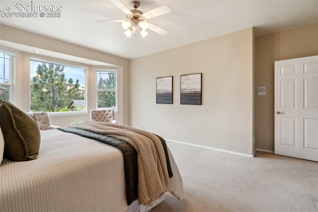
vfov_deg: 73.7
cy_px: 106
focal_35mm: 16
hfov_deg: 96.8
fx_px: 141
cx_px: 159
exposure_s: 1/200
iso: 2500
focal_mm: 16
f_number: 6.3
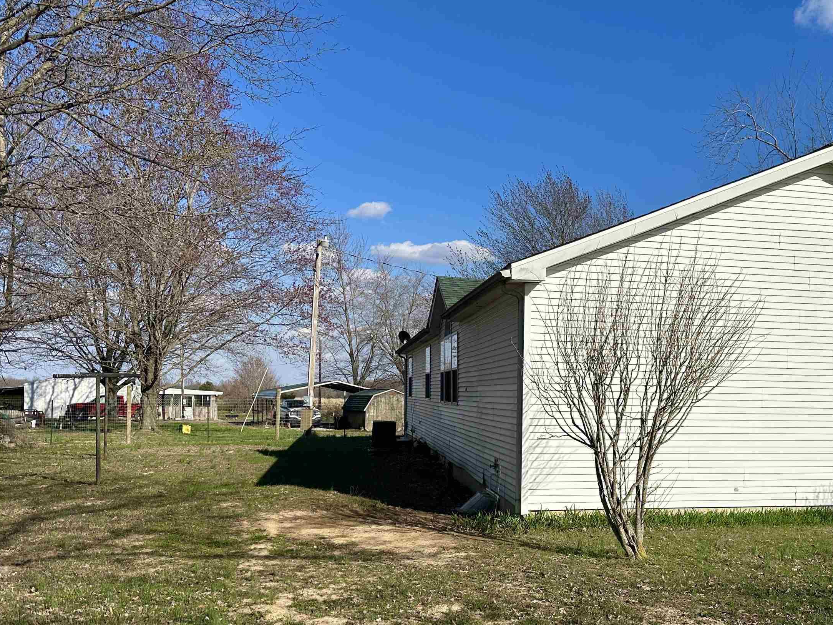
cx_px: 586
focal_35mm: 34
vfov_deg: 41.5
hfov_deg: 52.4
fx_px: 818
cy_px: 392
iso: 80
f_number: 1.78
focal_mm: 6.86
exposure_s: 1/9709
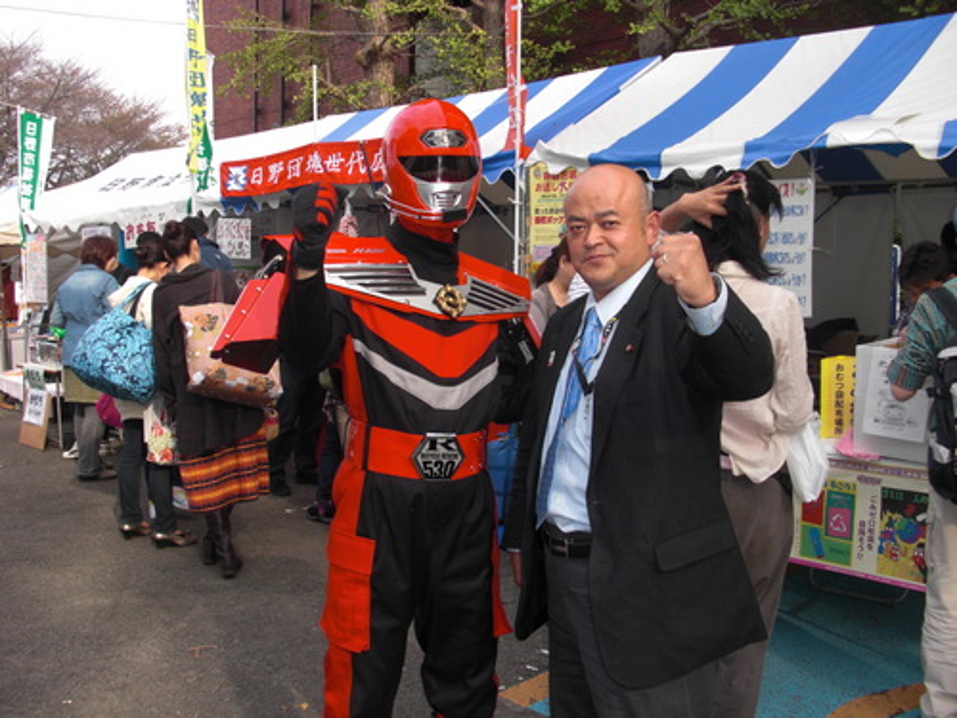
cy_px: 359
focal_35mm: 36
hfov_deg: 51.4
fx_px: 995
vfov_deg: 39.7
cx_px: 478
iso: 50
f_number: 2.8
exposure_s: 1/250
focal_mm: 6.3
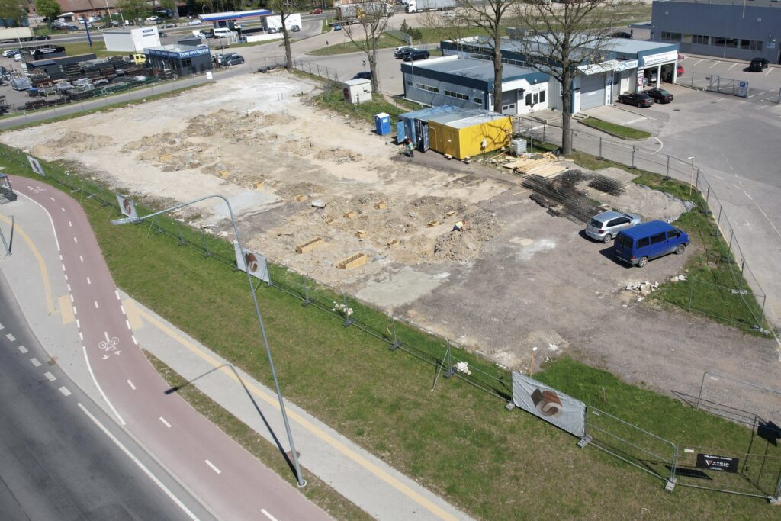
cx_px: 390
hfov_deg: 78.6
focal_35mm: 22
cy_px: 260
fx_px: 477
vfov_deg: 57.2
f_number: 2.8
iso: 100
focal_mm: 8.38
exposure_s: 1/2000
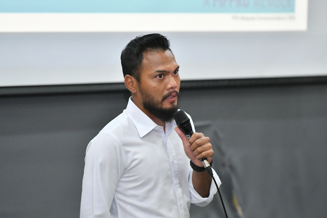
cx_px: 164
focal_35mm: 210
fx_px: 1907
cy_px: 109
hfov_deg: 9.8
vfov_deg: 6.5
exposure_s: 1/200
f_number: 2.8
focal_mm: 140
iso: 2500
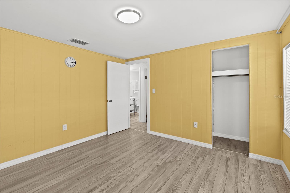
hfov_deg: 100.4
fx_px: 121
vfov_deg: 77.3
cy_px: 96
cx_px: 145
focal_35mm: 15
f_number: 7.1
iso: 100
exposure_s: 1/3
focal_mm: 10
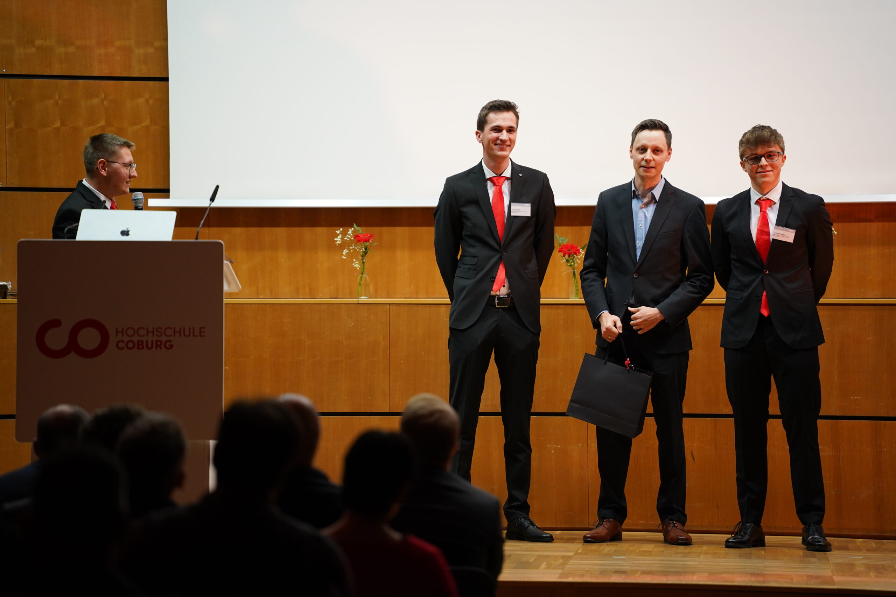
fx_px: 4480
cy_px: 298
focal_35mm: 180
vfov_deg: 7.6
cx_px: 448
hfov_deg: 11.4
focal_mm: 180
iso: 1600
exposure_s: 1/160
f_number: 2.8
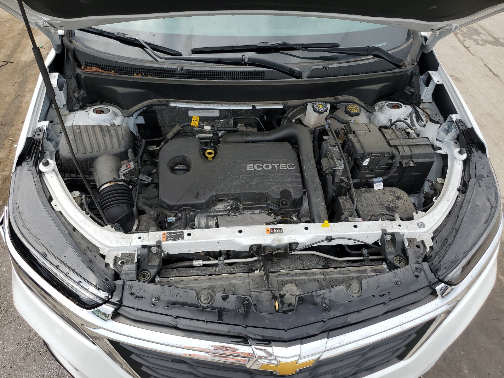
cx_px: 252
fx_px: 379
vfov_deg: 53.1
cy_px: 189
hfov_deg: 67.3
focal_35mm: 26
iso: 50
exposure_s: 1/2500
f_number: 1.5
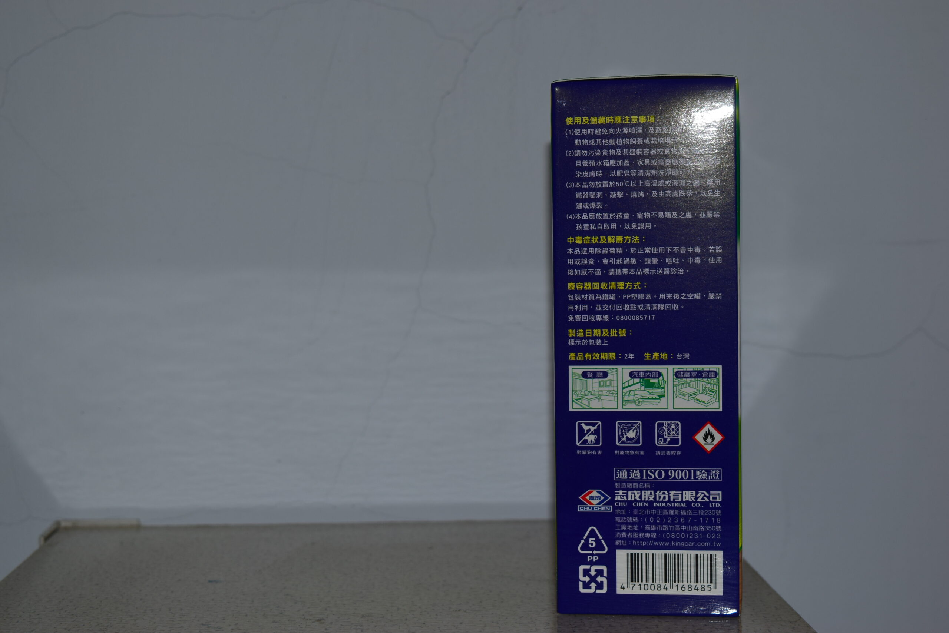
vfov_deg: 20.2
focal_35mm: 68
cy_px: 316
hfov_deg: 29.9
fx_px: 1780
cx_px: 474
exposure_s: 1/200
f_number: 7.1
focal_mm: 45
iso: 100
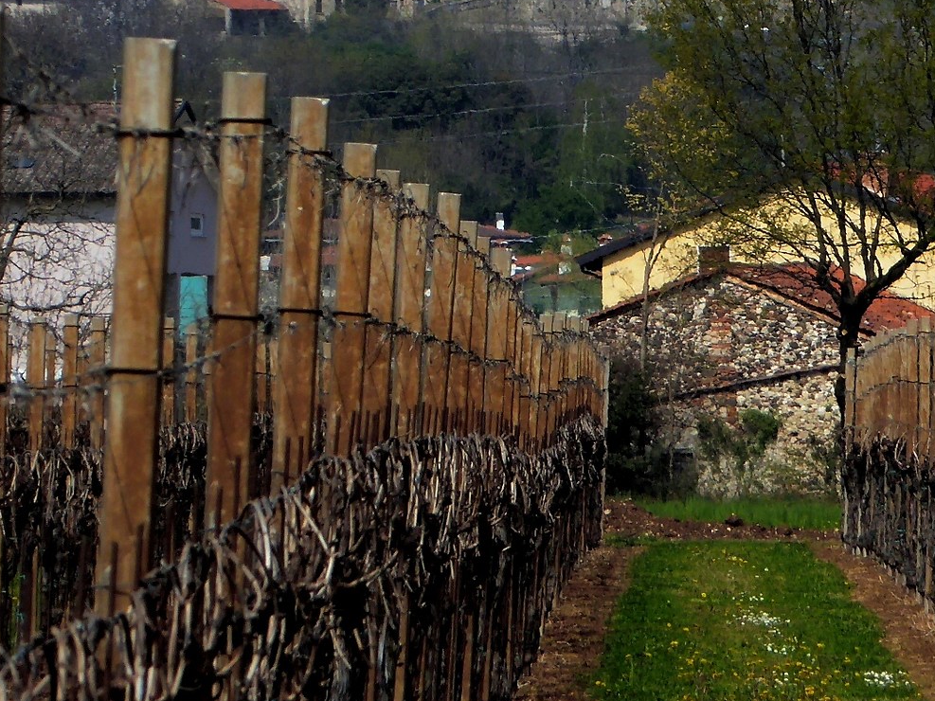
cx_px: 758
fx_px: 16880
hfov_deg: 3.2
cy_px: 112
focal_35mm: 625
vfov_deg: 2.4
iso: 100
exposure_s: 1/400
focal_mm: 41.4
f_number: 5.6
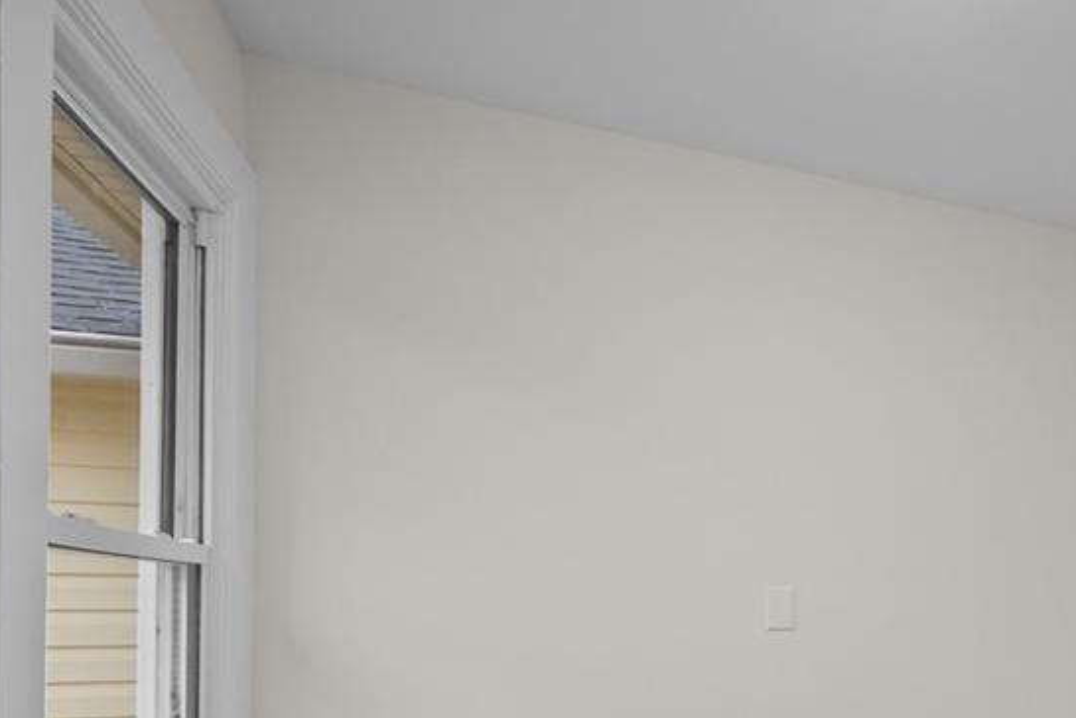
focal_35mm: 30
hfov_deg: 54.4
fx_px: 897
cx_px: 958
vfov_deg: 41.4
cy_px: 591
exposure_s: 1/13
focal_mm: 16
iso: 400
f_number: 7.1
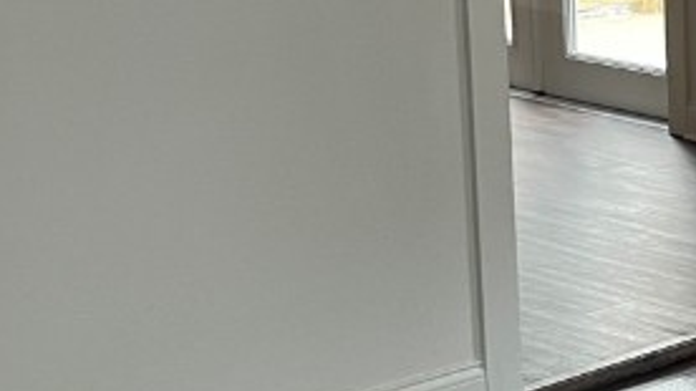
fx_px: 1937
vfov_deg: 11.5
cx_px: 1021
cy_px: 222
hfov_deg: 18.3
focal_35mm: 105
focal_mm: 5.1
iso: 160
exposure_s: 1/60
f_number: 1.6
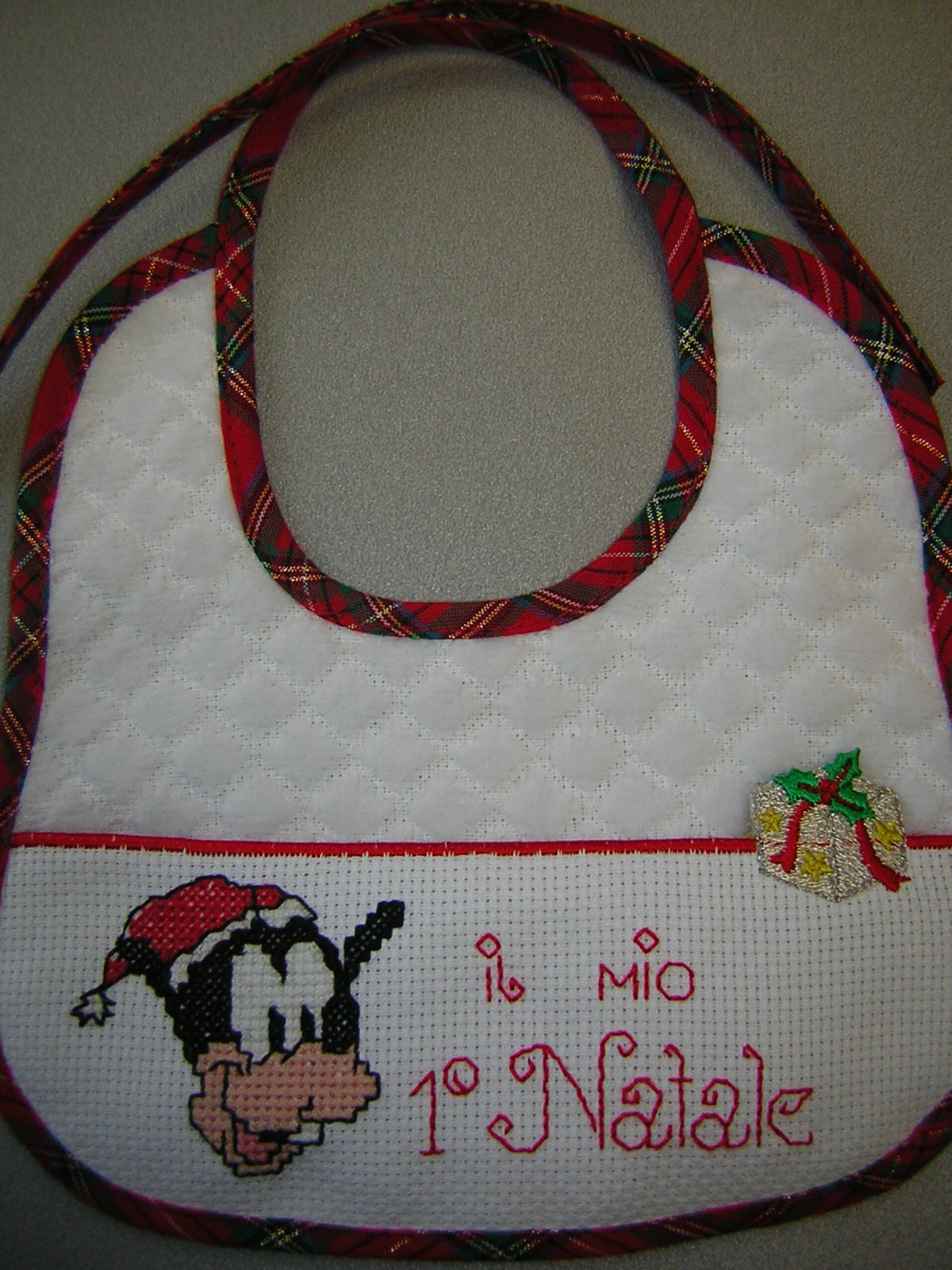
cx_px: 476
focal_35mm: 36
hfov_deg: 39.7
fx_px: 1320
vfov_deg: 51.4
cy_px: 635
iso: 50
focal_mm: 4.7
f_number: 2.6
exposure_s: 1/30
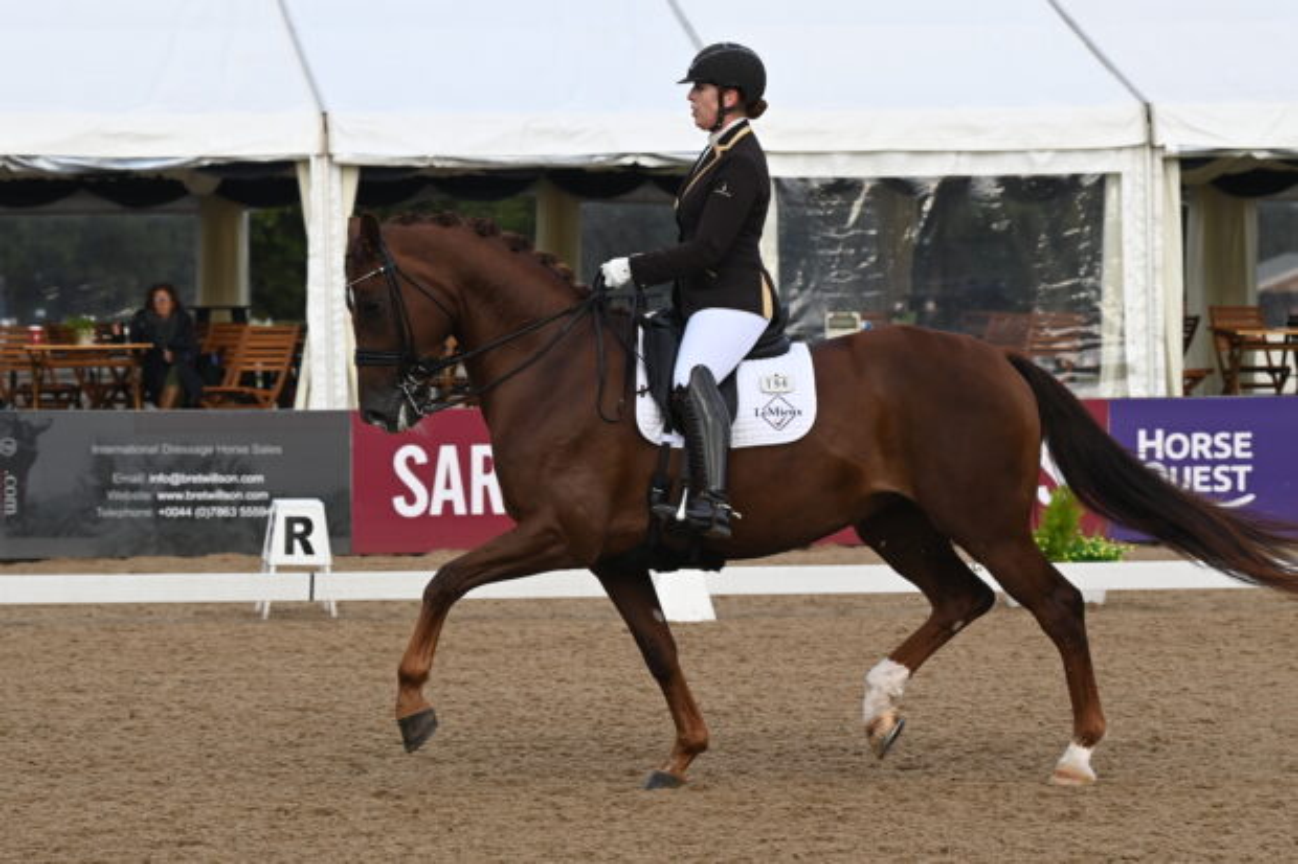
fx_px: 5623
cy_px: 432
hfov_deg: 13.2
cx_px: 649
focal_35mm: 156
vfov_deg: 8.8
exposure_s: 1/500
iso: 500
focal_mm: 130
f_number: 7.1
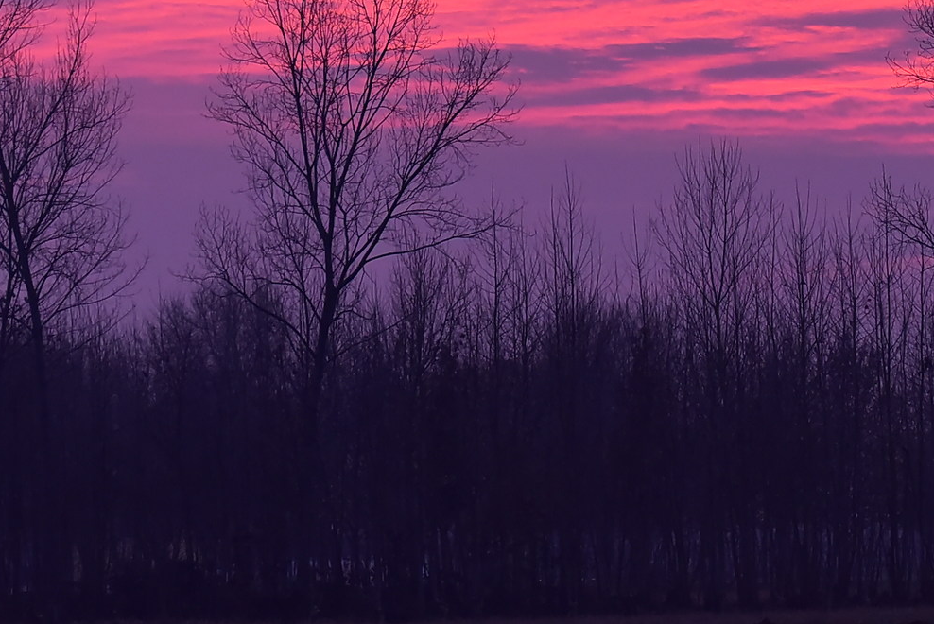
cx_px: 959
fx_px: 6619
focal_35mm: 255
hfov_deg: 8.0
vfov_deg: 5.4
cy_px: -93
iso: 2500
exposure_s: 1/320
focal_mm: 105
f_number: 5.6
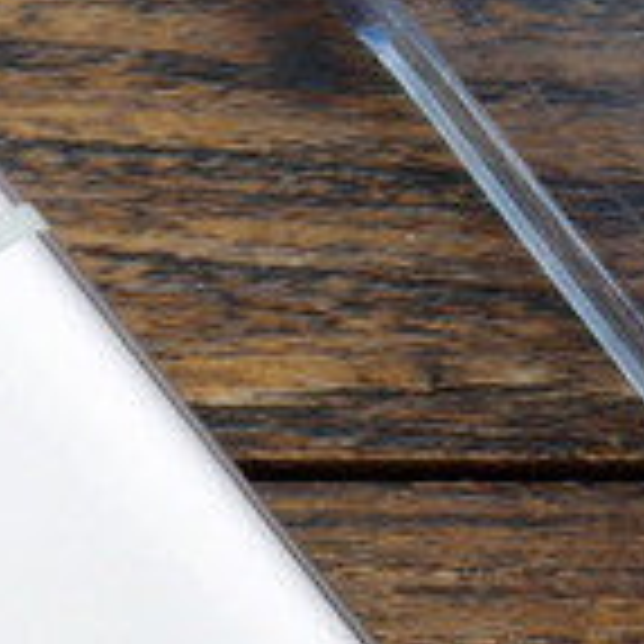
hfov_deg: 5.4
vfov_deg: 5.2
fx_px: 6778
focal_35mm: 322
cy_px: 1756
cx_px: 374
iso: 100
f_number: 3.5
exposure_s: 1/320
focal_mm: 24
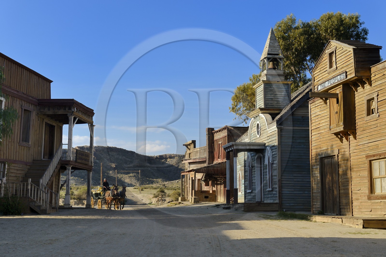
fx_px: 643
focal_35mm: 60
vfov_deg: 22.6
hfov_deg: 33.4
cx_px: 193
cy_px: 128
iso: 200
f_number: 9
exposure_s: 1/400
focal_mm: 60
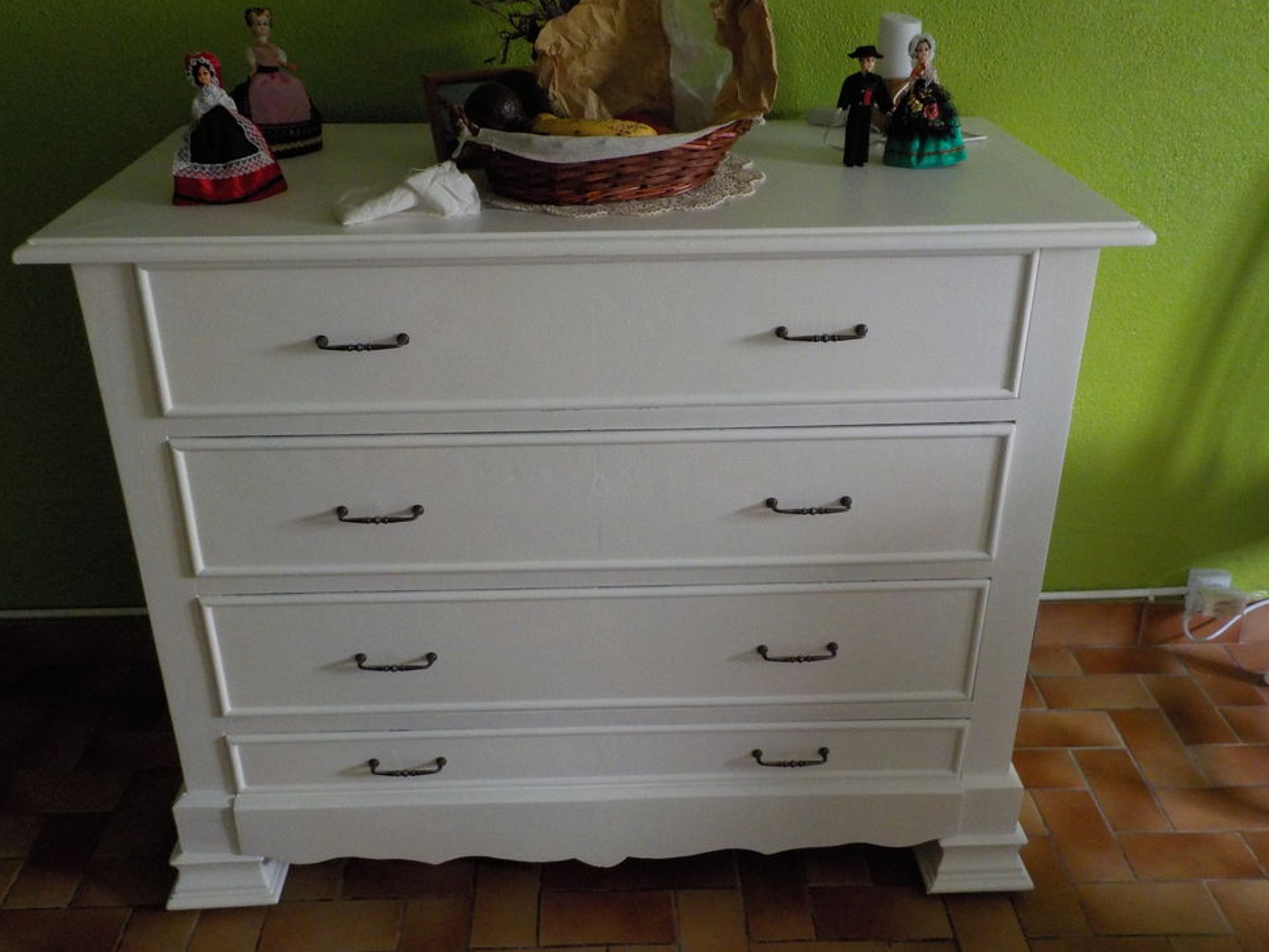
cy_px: 463
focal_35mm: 31
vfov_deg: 45.4
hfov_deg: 58.3
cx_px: 616
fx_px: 1136
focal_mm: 4.1
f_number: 3.3
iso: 450
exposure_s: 1/15
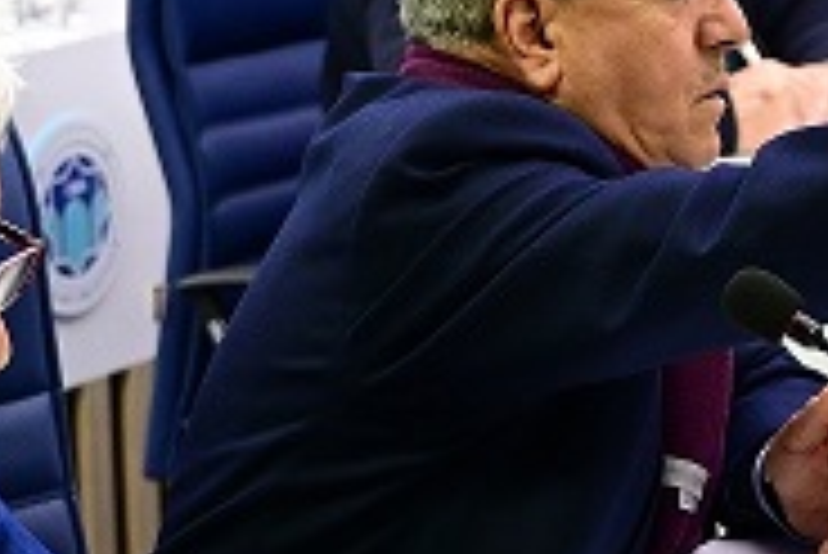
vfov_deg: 7.0
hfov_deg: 10.4
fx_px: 4511
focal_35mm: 196
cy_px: 198
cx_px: 792
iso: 1250
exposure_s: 1/100
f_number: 3.2
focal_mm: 35
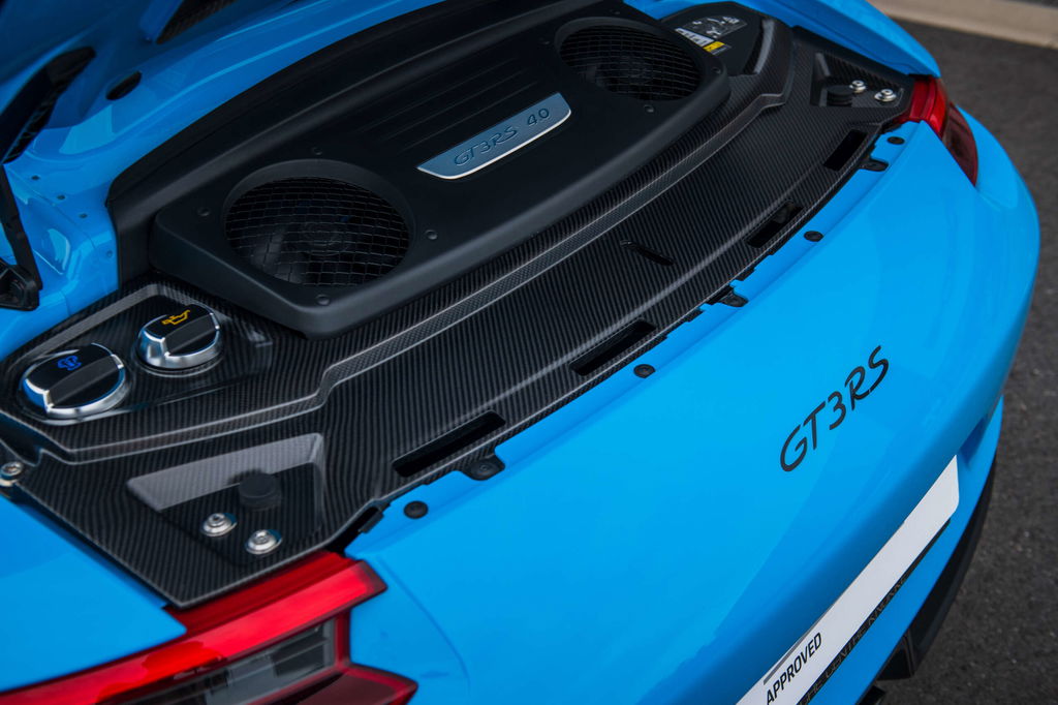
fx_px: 1322
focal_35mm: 45
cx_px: 529
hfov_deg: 43.6
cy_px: 352
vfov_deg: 29.8
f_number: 5
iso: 200
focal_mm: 45
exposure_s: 1/400
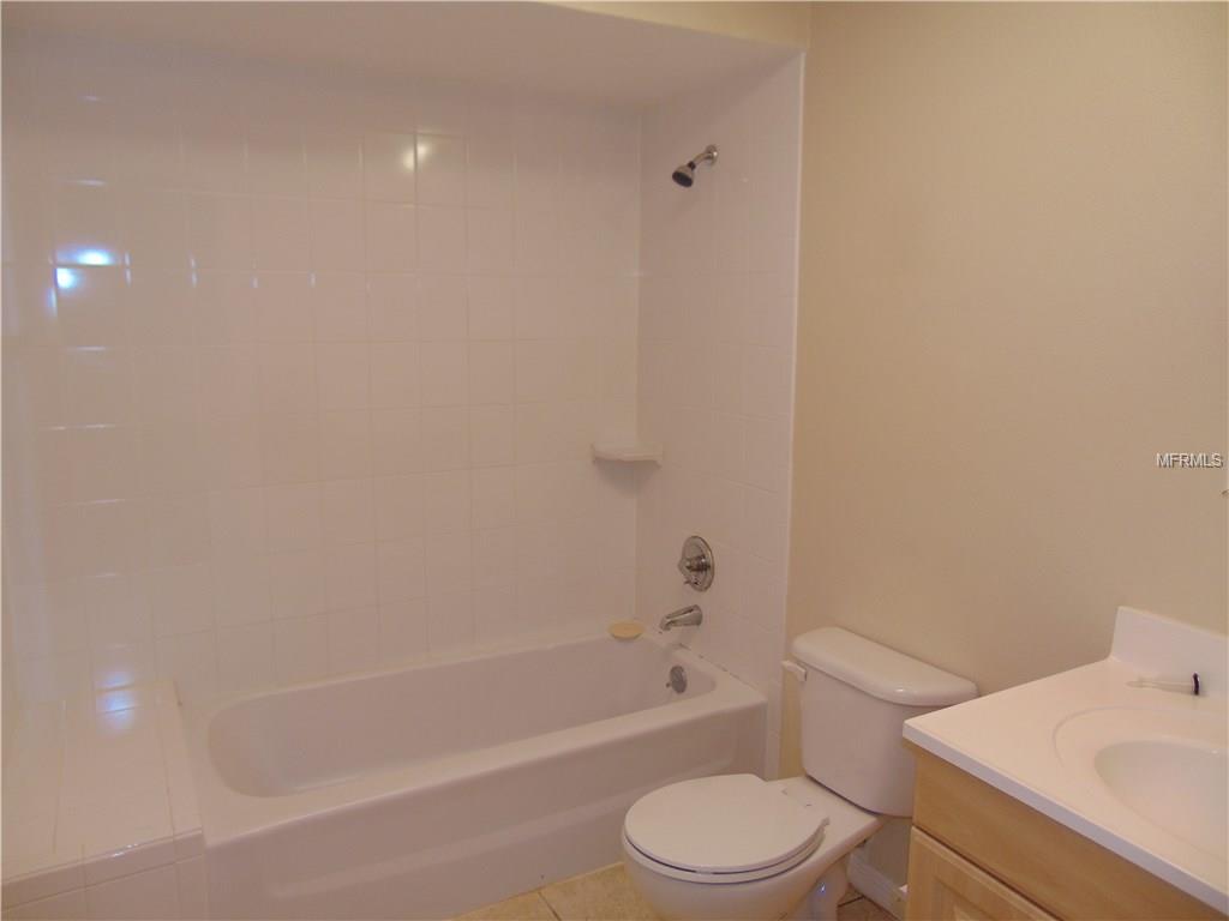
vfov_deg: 54.9
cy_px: 460
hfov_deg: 69.4
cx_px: 614
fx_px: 888
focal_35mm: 25
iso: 80
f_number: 3
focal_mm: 4.5
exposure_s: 1/40
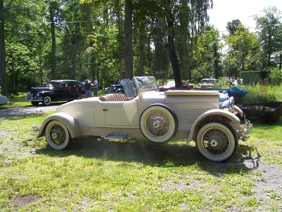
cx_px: 141
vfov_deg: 41.8
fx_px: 277
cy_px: 106
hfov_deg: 54.0
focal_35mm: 34
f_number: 5.6
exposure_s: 1/180
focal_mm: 5.6
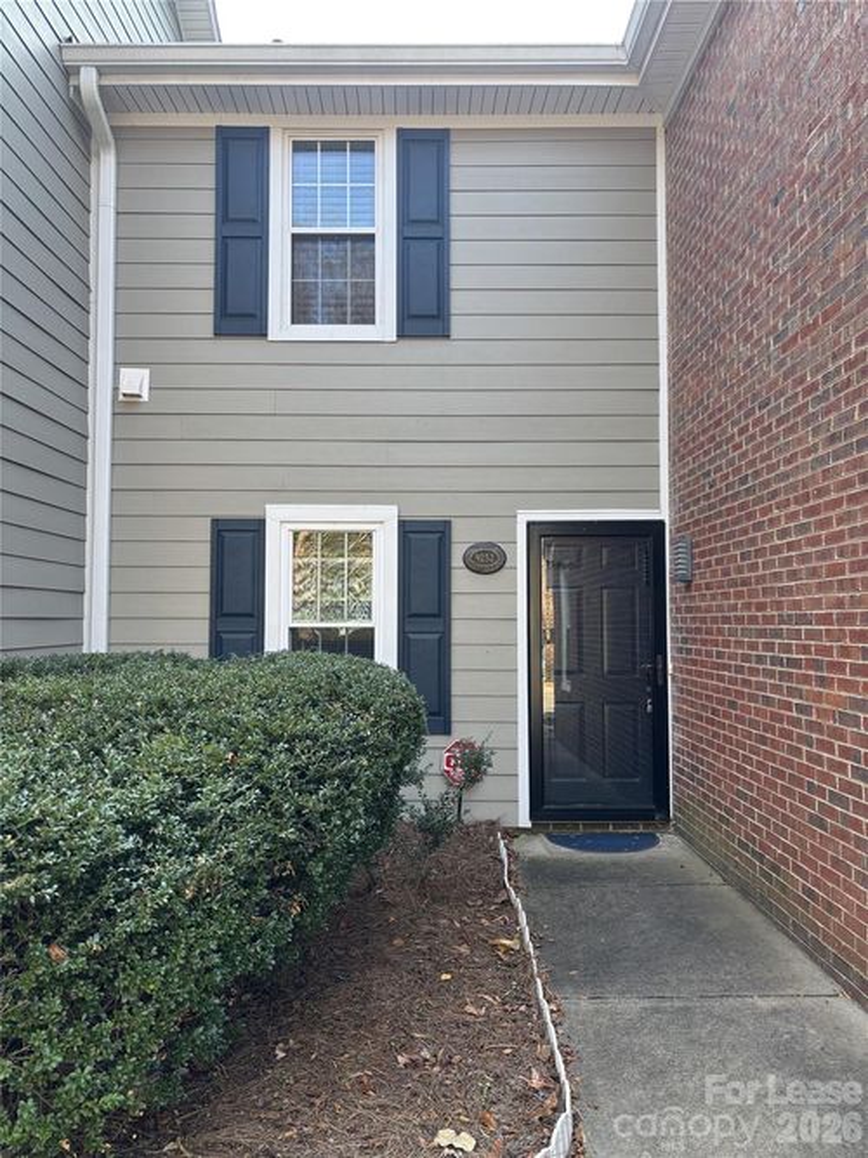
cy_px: 579
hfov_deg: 53.0
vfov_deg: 67.3
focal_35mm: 26
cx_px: 434
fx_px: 870
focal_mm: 5.96
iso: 40
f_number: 1.6
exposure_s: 1/160
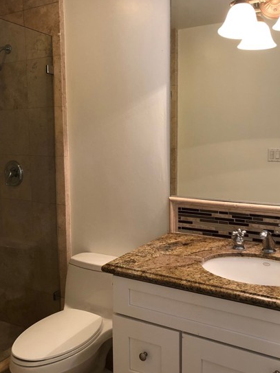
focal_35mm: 33
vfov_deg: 55.3
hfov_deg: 42.9
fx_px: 356
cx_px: 155
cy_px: 174
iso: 40
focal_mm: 4
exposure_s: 1/20
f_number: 1.8
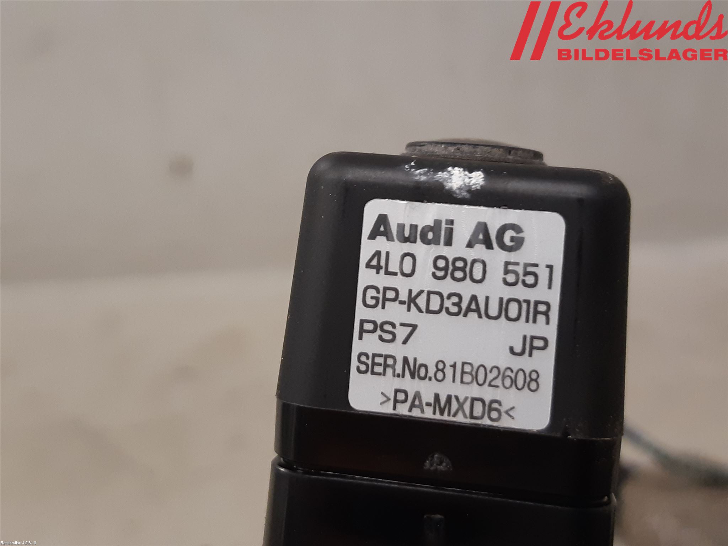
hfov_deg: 67.3
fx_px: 547
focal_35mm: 26
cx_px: 364
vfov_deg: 53.1
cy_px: 273
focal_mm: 3.93
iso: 160
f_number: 1.7
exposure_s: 1/50
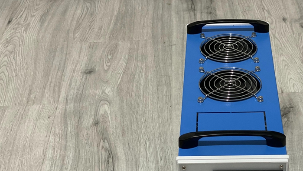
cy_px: 163
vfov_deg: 14.7
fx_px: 651
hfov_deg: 26.0
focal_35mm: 81
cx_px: 212
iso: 160
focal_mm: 6
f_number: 2
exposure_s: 1/50
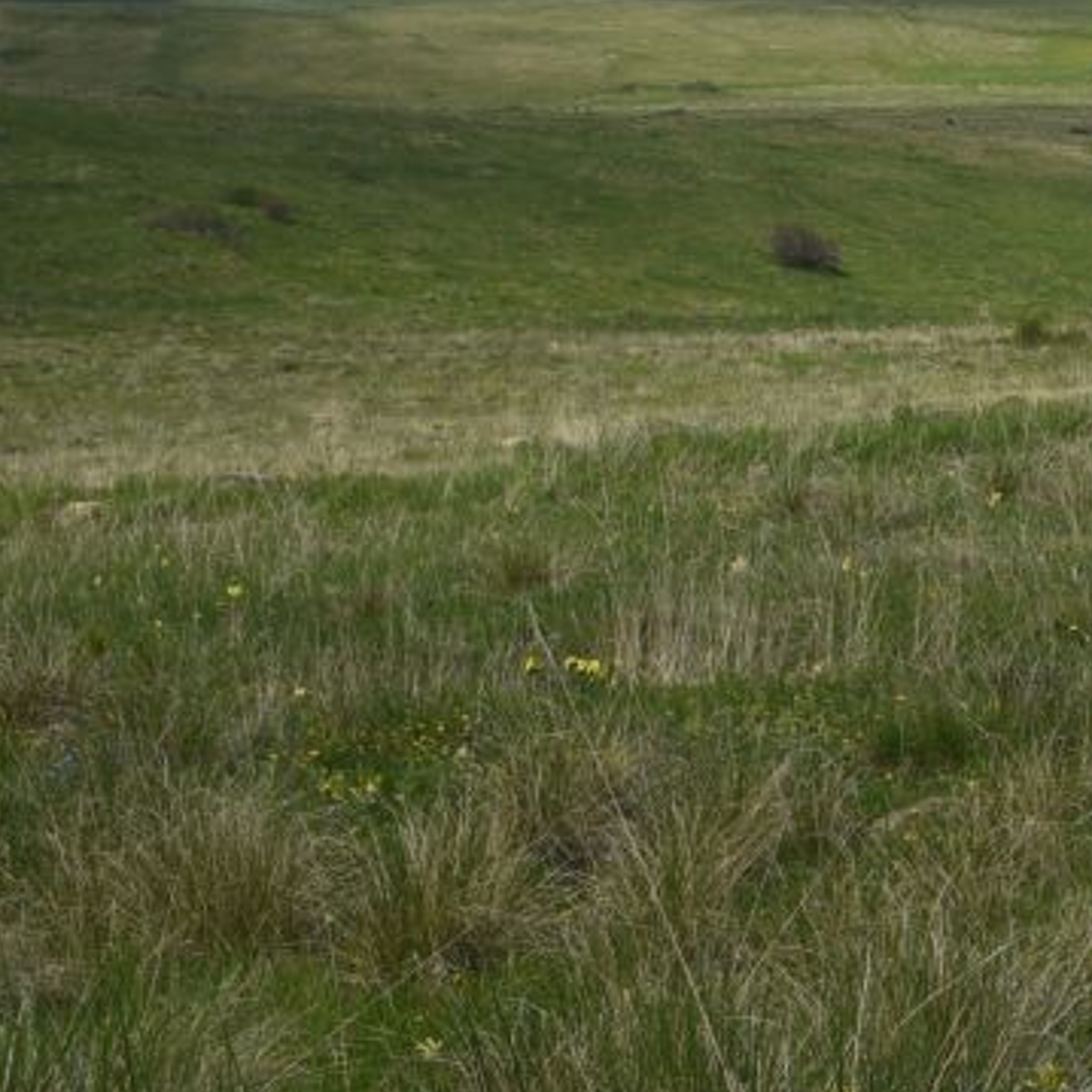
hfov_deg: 11.0
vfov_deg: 11.3
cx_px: 1506
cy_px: 184
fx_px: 5496
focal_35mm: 154
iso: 100
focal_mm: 50
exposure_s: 1/160
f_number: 13
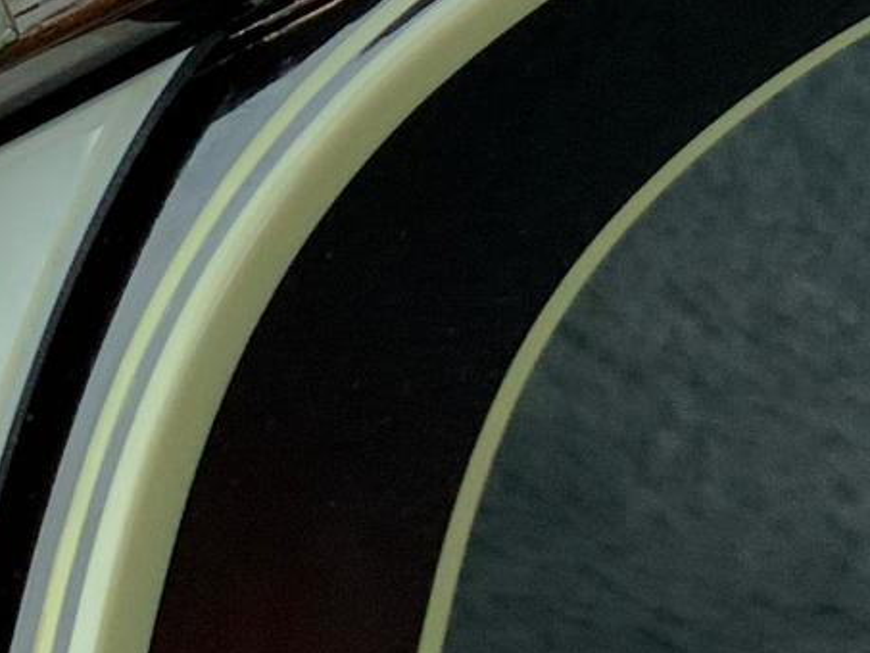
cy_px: -446
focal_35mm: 164
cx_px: 626
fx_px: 4123
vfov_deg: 8.8
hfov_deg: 12.0
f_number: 1.8
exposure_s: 1/120
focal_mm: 3
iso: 64
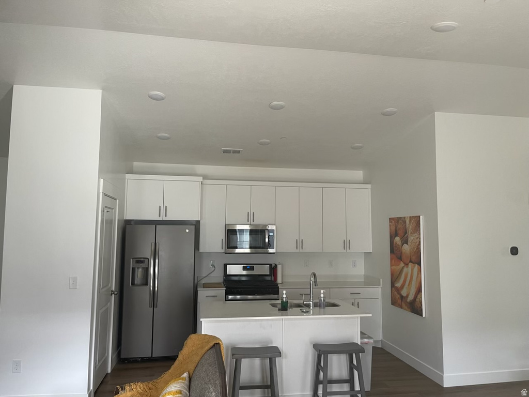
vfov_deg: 54.9
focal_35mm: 25
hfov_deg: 69.4
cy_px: 198
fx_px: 382
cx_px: 264
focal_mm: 5.1
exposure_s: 1/60
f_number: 1.6
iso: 125
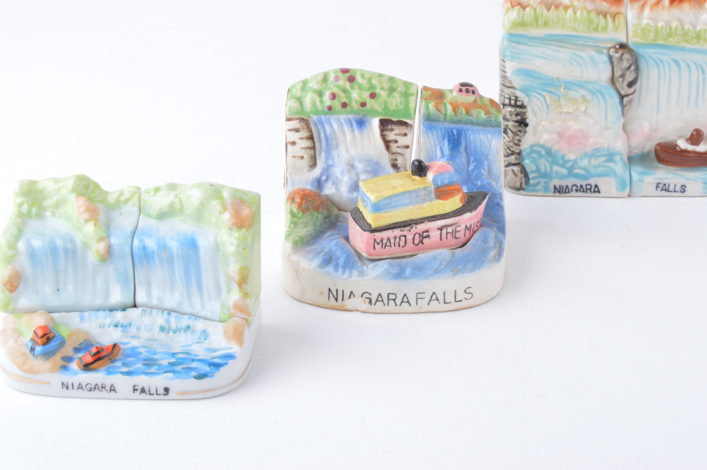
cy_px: 146
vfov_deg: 19.1
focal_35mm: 71
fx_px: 1393
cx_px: 397
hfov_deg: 28.5
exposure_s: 1/25
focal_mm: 34
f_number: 14
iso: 100
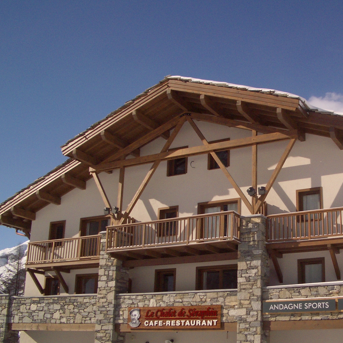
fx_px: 549
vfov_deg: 34.6
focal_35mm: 49
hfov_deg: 34.1
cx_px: 246
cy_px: 192
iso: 100
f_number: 4.3
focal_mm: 5.8
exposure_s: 1/2000
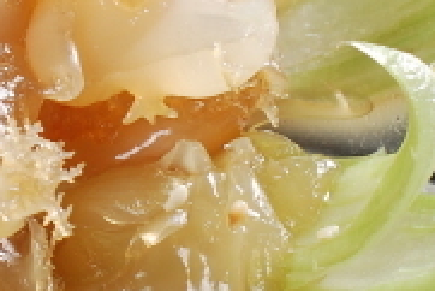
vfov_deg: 3.2
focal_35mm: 425
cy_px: 35
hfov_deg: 4.8
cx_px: -322
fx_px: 5139
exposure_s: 1/160
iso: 100
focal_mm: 50
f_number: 9
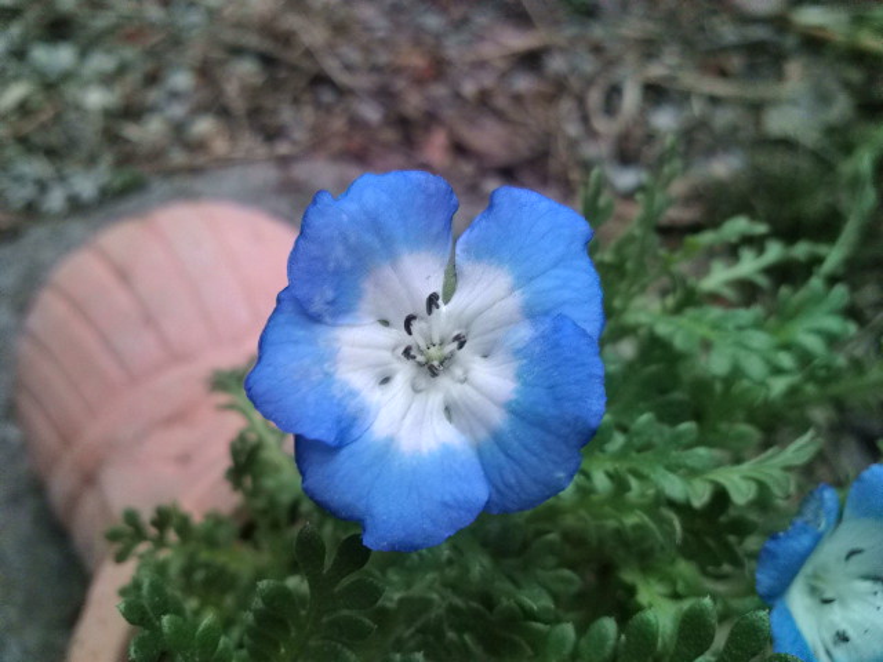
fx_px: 816
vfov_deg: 44.2
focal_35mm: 32
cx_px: 442
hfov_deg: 56.8
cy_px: 331
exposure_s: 1/30
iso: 73
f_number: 2.8
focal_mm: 3.3
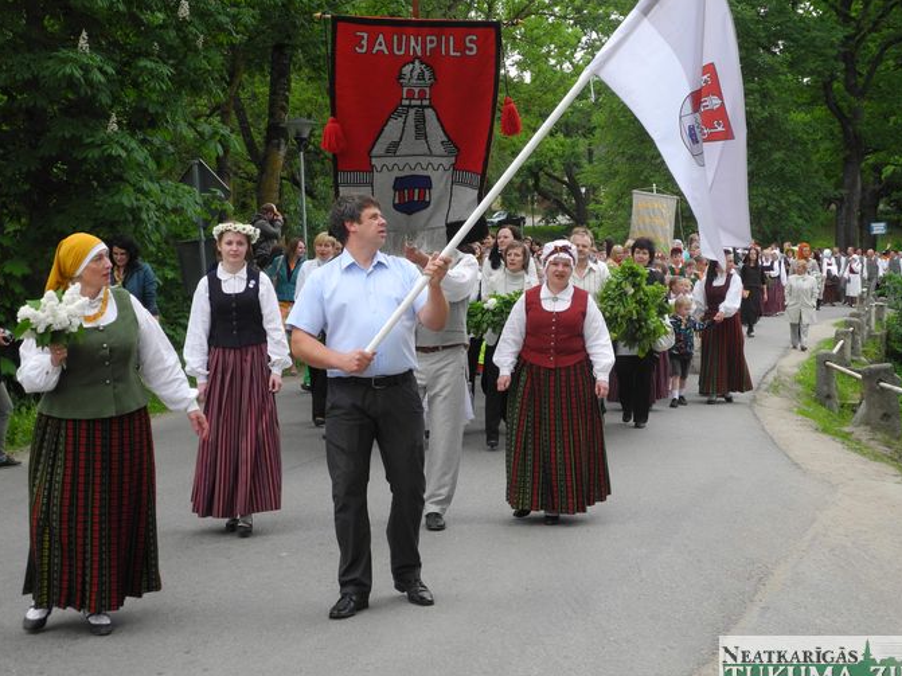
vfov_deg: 20.2
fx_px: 1902
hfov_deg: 26.7
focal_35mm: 73
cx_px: 477
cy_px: 331
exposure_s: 1/160
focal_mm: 14.5
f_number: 4
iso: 100
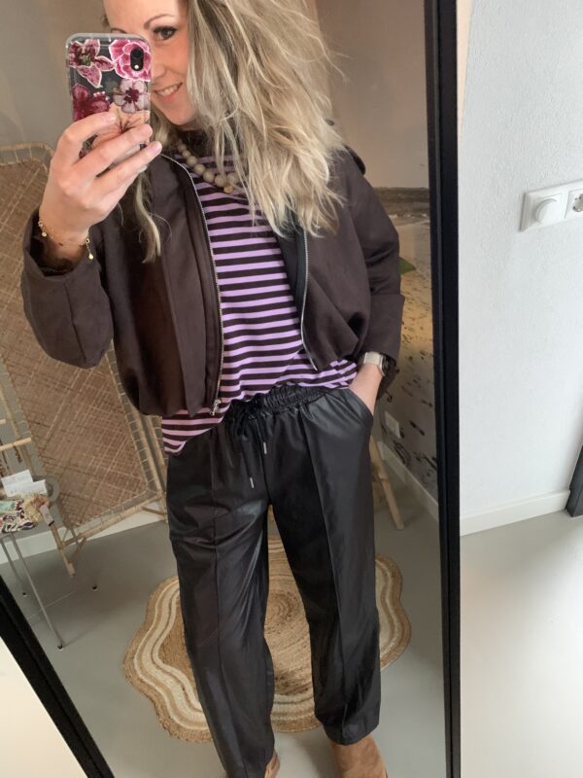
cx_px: 292
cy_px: 389
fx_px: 584
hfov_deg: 53.1
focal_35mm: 26
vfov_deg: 67.3
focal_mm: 4.25
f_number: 1.8
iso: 800
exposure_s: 1/27
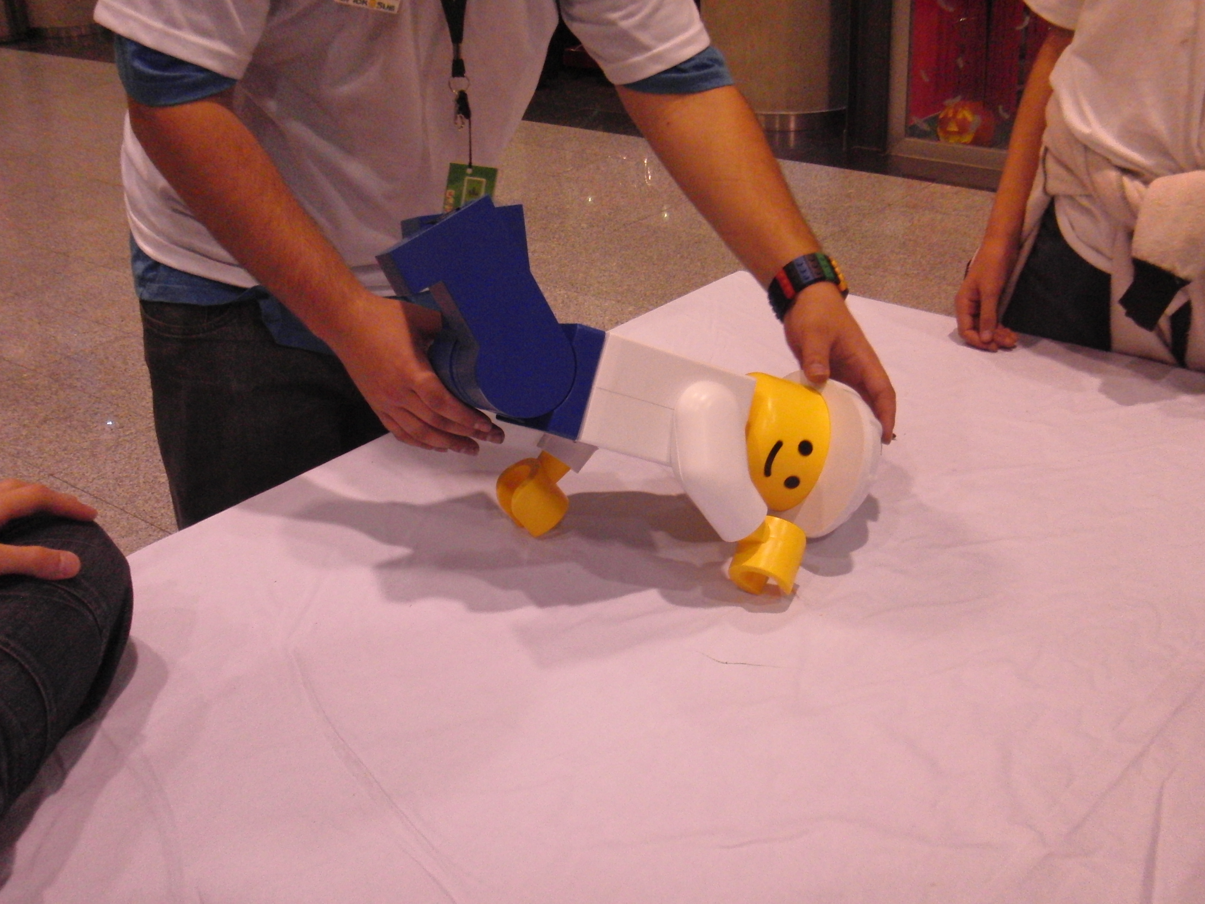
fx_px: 1323
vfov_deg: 37.7
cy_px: 452
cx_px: 602
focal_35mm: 38
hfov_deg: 49.0
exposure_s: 1/50
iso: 400
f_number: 3.9
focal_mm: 6.66
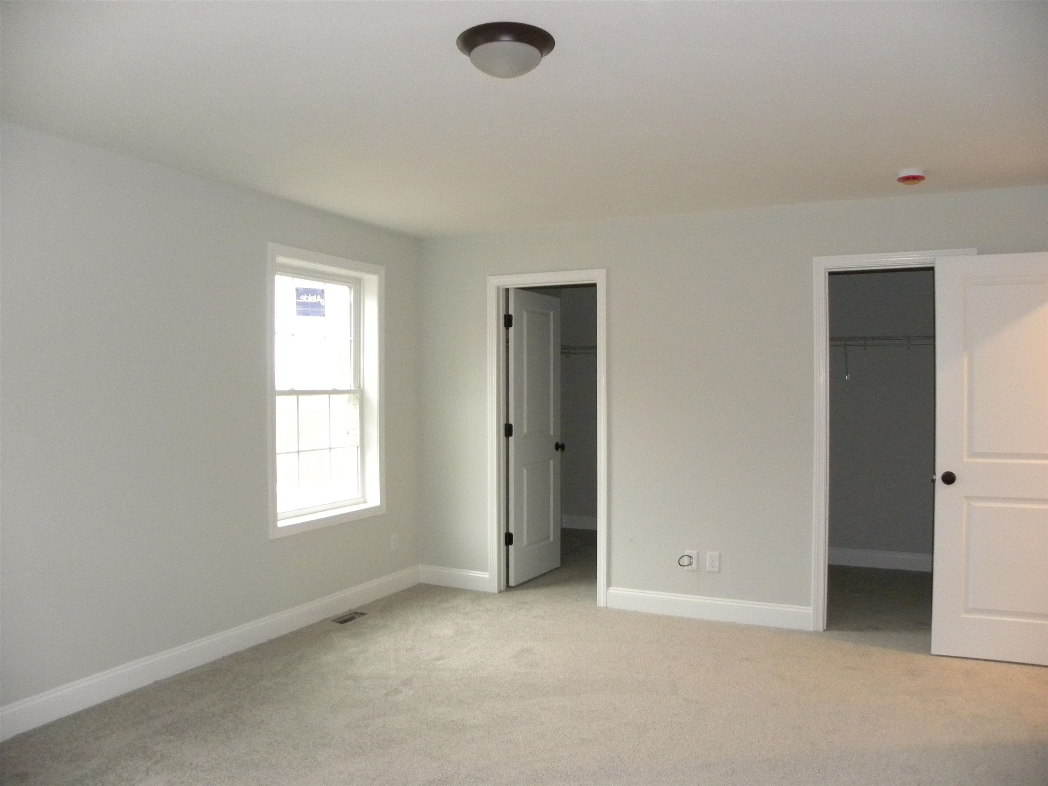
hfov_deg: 67.3
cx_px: 524
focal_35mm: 26
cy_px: 393
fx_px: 787
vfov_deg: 53.1
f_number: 2.8
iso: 400
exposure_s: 1/33.4
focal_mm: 4.6
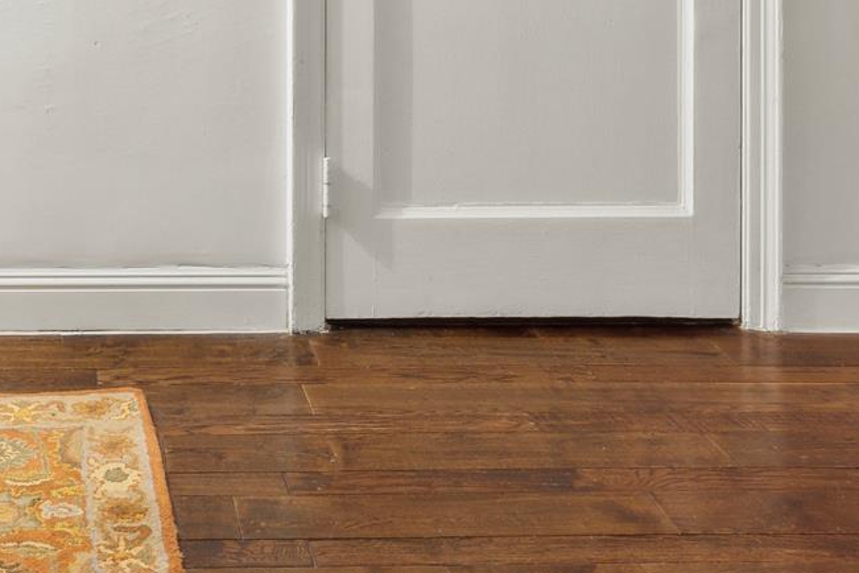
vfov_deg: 21.2
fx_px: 1336
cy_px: -234
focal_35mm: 56
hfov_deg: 33.3
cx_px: 44
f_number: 9
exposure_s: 1/4
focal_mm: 19
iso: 320
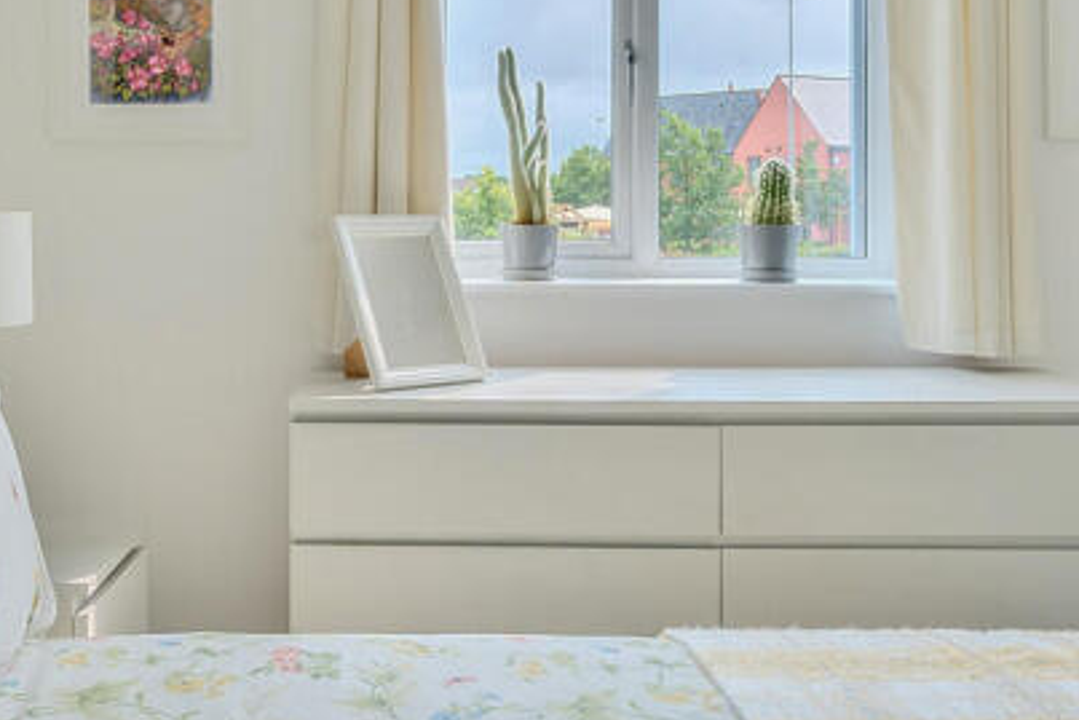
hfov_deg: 49.0
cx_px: 395
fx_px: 1169
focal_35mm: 39
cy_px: 221
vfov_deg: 33.8
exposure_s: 1/20
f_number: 8
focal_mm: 16
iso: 100
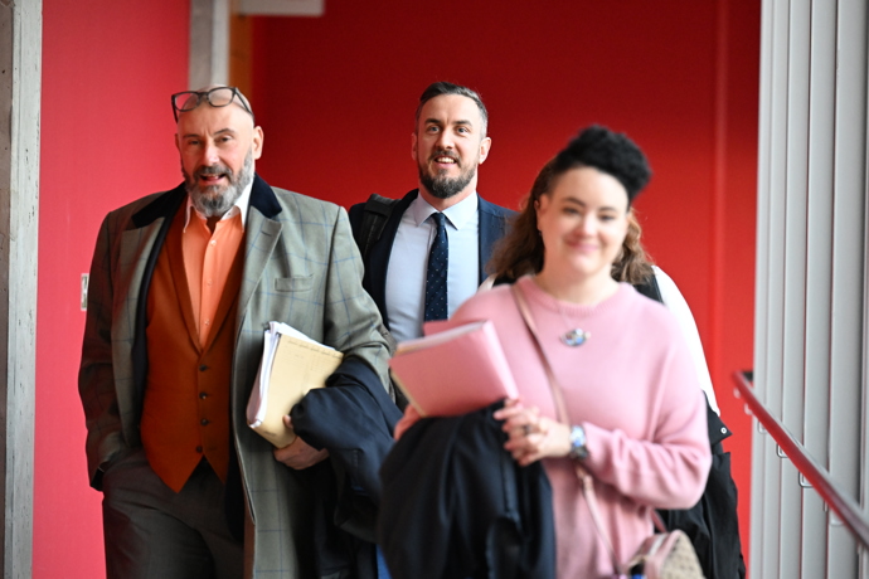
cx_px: 434
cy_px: 290
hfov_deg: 11.1
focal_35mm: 185
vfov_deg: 7.4
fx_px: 4465
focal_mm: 185
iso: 5000
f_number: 3.5
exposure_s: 1/640
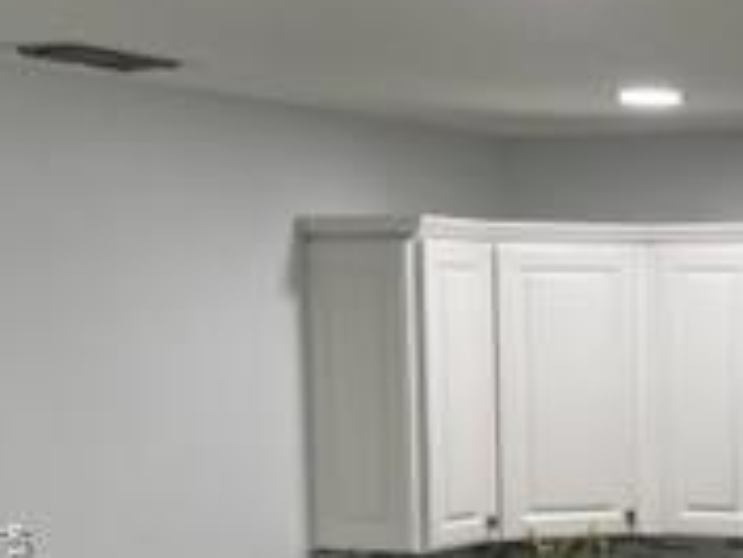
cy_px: 545
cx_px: 789
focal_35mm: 94
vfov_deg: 15.5
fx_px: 2019
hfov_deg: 20.0
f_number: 1.6
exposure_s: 1/120
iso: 100
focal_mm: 4.2
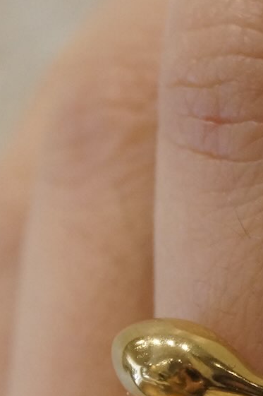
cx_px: 231
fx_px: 3623
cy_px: 375
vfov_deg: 6.2
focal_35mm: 330
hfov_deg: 4.2
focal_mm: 55
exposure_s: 1/160
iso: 1000
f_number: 5.6
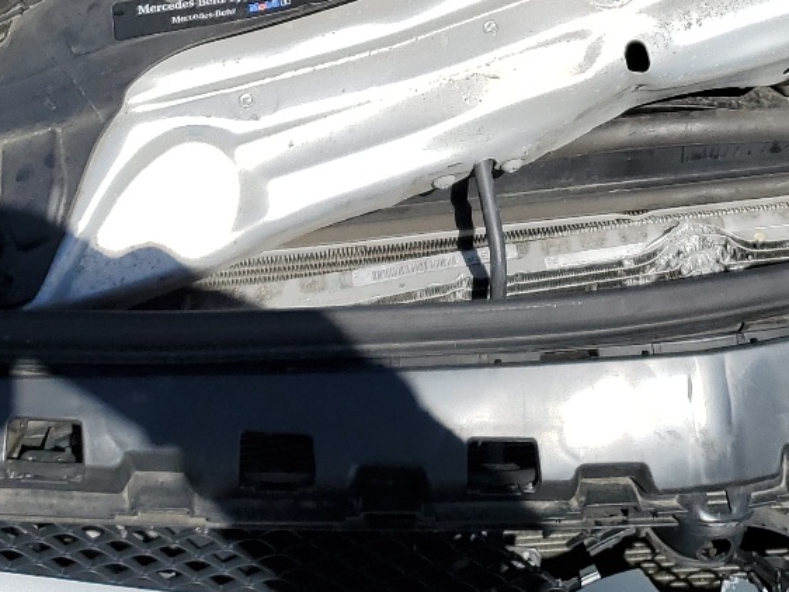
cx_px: 588
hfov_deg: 26.0
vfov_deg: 18.5
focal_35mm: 74
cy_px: -175
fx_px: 1687
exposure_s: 1/5000
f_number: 1.5
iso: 50
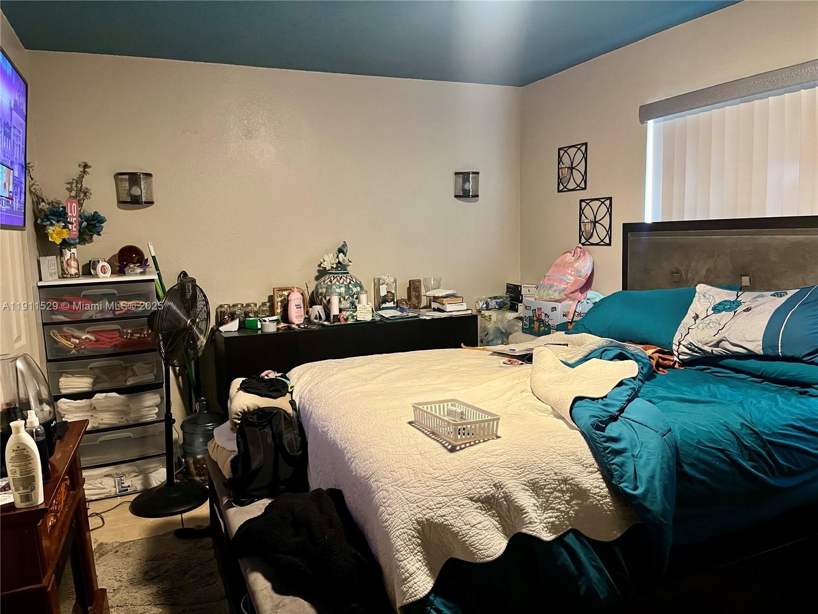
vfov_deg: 53.1
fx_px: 614
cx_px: 409
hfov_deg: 67.3
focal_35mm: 26
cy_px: 307
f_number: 1.6
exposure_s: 1/60
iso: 250
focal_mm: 5.1
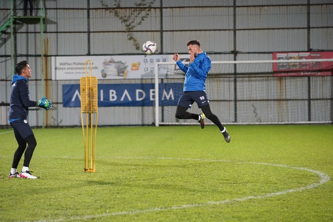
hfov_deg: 12.4
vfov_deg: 8.3
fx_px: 1526
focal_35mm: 165
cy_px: 111
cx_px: 166
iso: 4000
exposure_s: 1/200
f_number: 4
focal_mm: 165
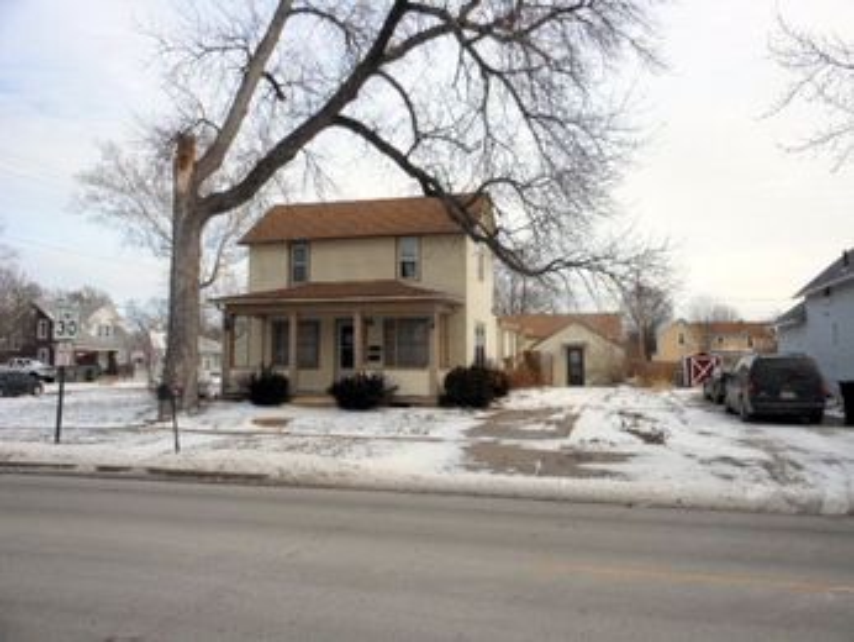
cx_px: 427
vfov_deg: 49.8
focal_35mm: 28
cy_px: 321
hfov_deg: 63.4
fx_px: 691
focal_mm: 5
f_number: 3.7
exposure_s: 1/1000
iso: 80
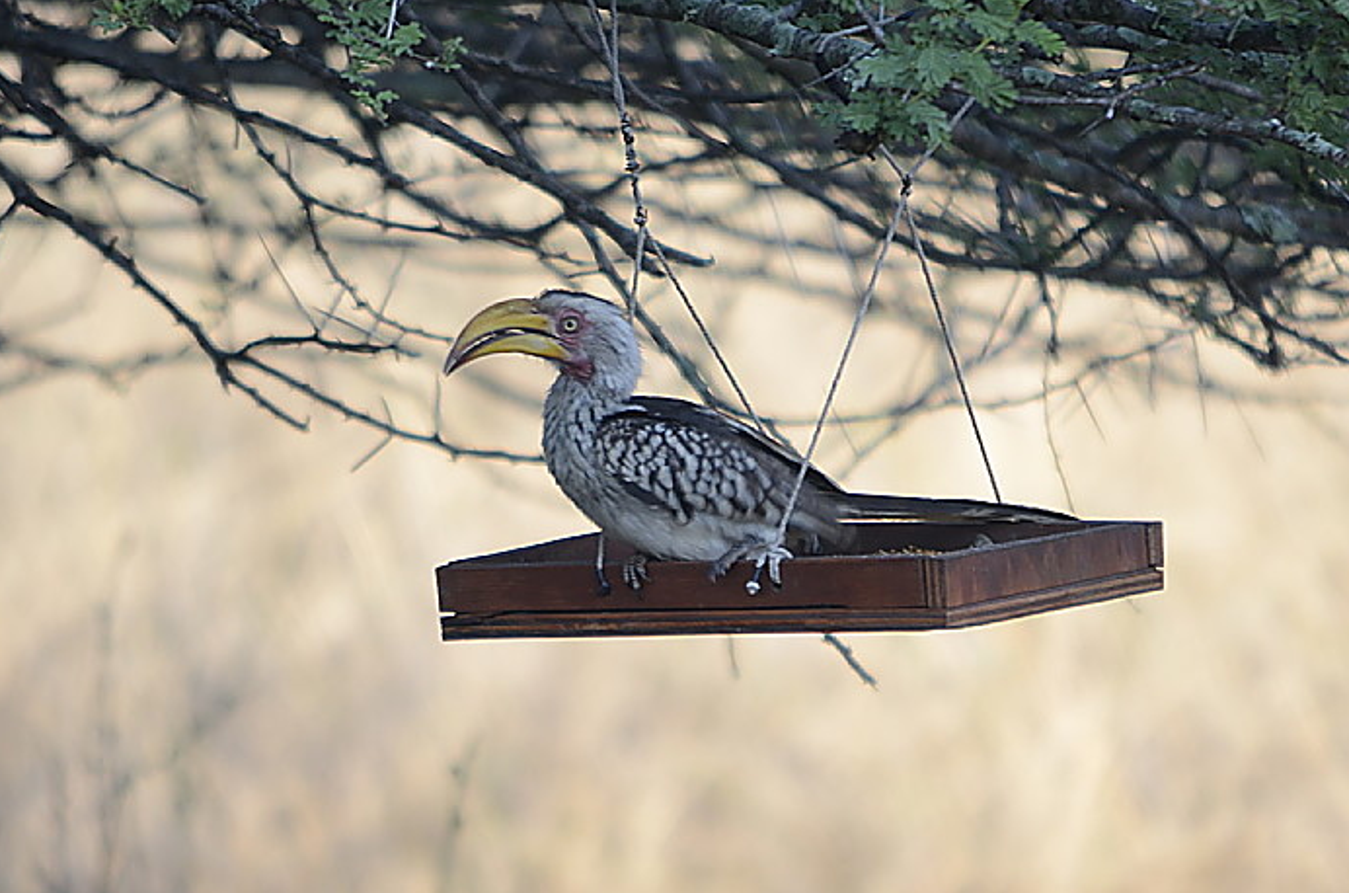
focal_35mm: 650
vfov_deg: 2.1
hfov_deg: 3.2
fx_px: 24301
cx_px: 797
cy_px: 546
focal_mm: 300
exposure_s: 1/80
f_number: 6.3
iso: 100
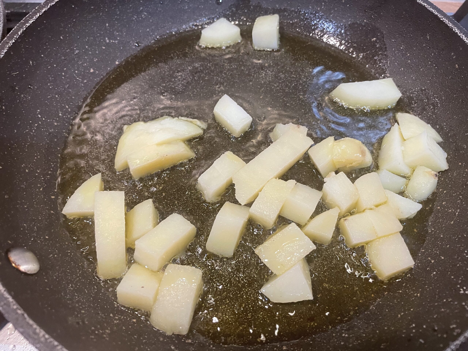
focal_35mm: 26
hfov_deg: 67.3
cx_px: 234
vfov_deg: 53.1
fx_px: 352
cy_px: 176
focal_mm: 4.2
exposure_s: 1/50
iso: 200
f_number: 1.6
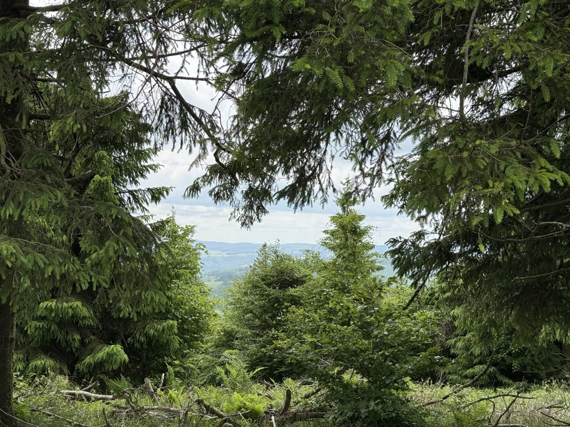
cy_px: 214
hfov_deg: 39.7
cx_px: 285
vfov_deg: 30.3
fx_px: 790
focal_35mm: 48
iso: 64
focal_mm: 6.76
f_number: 1.78
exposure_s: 1/1931
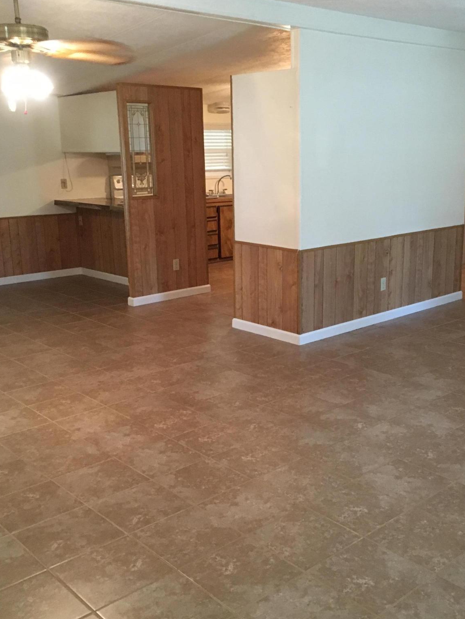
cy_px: 306
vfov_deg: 49.0
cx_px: 274
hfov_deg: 37.6
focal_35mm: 38
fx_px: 680
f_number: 2.2
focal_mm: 4.15
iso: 200
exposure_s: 1/30
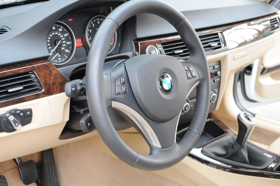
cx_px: 140
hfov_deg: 38.9
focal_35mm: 51
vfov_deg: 26.4
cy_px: 93
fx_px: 396
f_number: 5
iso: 1000
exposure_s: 1/30
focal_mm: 34
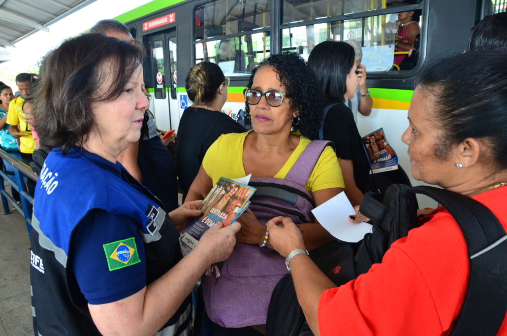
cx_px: 254
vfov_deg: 47.7
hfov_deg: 67.5
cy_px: 168
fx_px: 379
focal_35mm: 27
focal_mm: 18
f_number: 8
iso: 500
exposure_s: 1/80
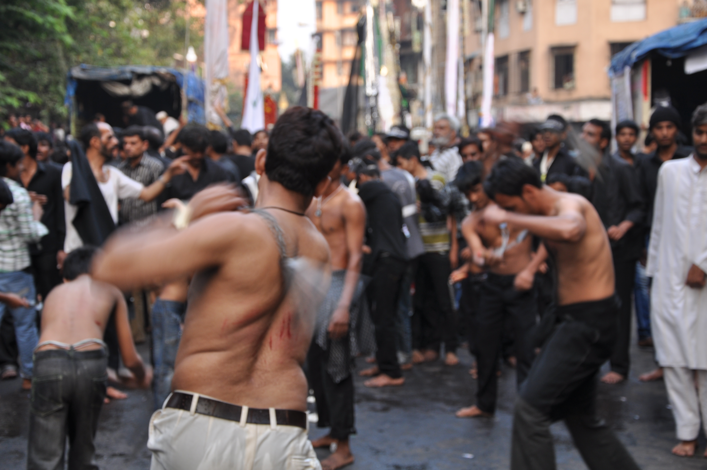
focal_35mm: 63
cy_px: 235
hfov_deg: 31.9
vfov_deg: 21.5
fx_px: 1236
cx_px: 354
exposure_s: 1/40
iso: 200
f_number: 4.8
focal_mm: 42
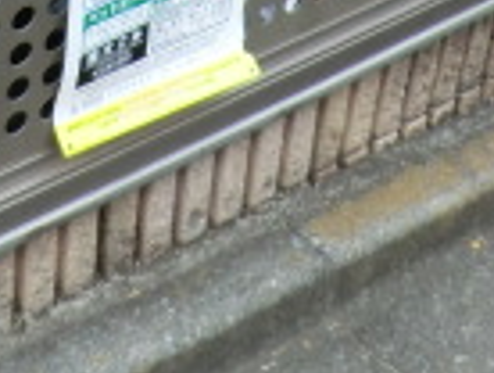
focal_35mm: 111
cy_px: -334
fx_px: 1587
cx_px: 175
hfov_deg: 17.7
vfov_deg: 12.1
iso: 100
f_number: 3.2
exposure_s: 1/60
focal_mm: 4.3
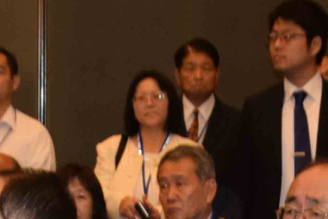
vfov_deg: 6.4
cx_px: 177
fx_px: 1880
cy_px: 471
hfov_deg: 10.0
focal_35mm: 206
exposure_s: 1/60
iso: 800
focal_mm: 21
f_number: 5
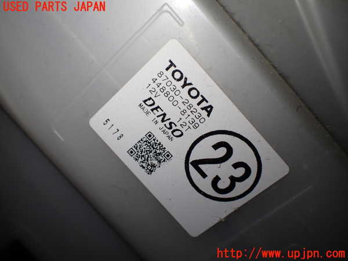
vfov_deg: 46.8
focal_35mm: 30
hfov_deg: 60.0
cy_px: 130
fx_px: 302
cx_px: 174
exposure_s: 1/125
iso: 100
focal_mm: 5.4
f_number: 2.3
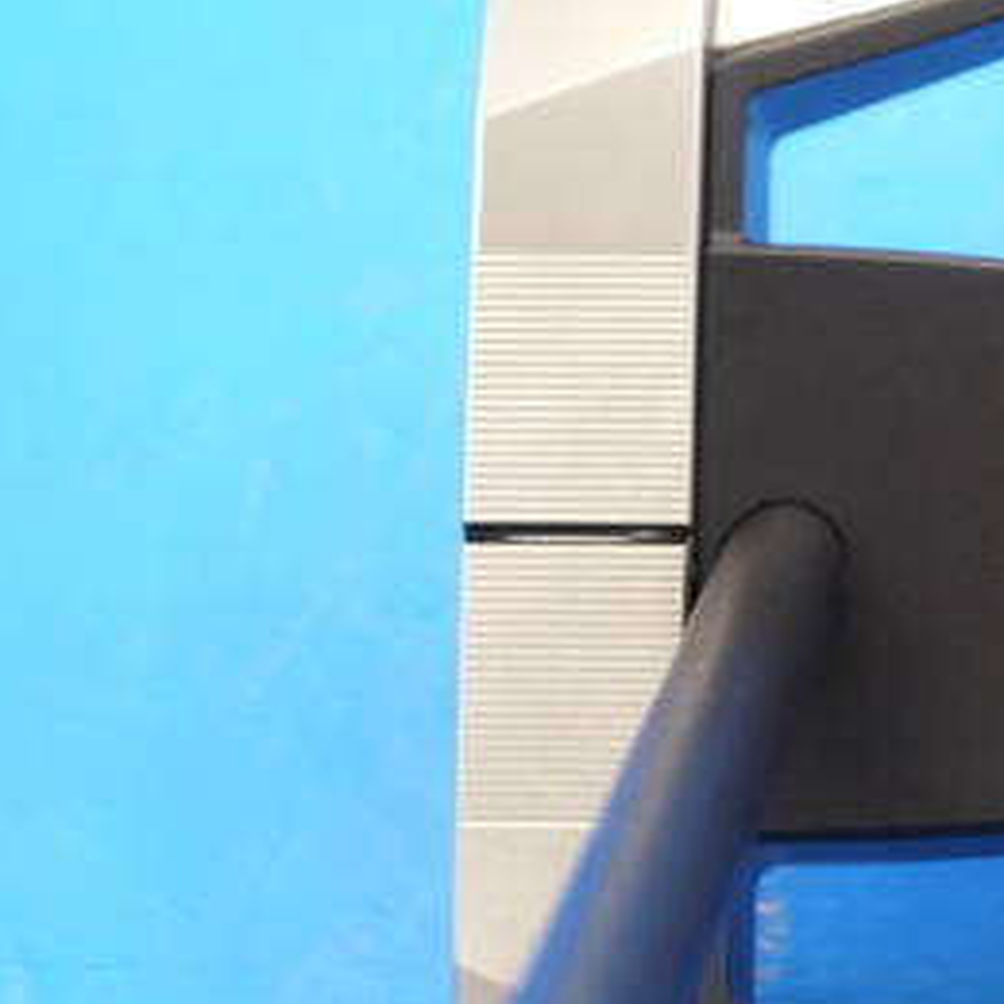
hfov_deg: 9.5
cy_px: 521
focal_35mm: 183
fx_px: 6005
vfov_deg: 9.6
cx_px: 981
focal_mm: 42
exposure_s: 1/60
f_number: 5.6
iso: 800
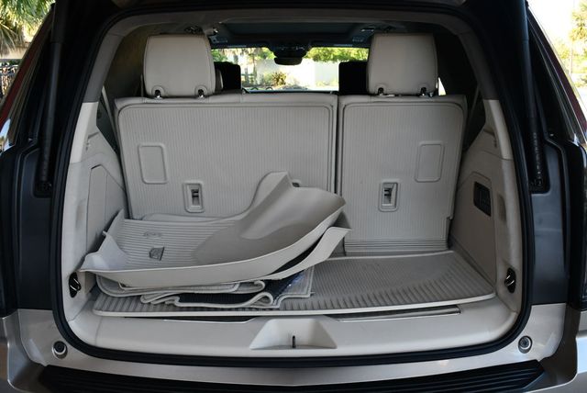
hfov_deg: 53.1
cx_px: 294
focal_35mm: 36
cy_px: 196
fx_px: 588
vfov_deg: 36.9
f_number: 4.5
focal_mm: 18
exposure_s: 1/250
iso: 400
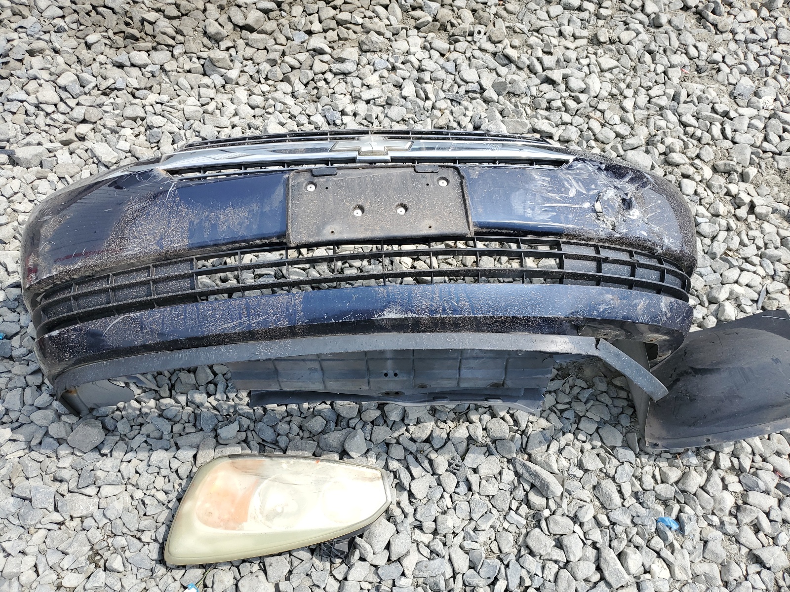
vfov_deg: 53.1
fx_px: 593
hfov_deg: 67.3
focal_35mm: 26
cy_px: 296
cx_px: 395
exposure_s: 1/1429
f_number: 1.5
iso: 50
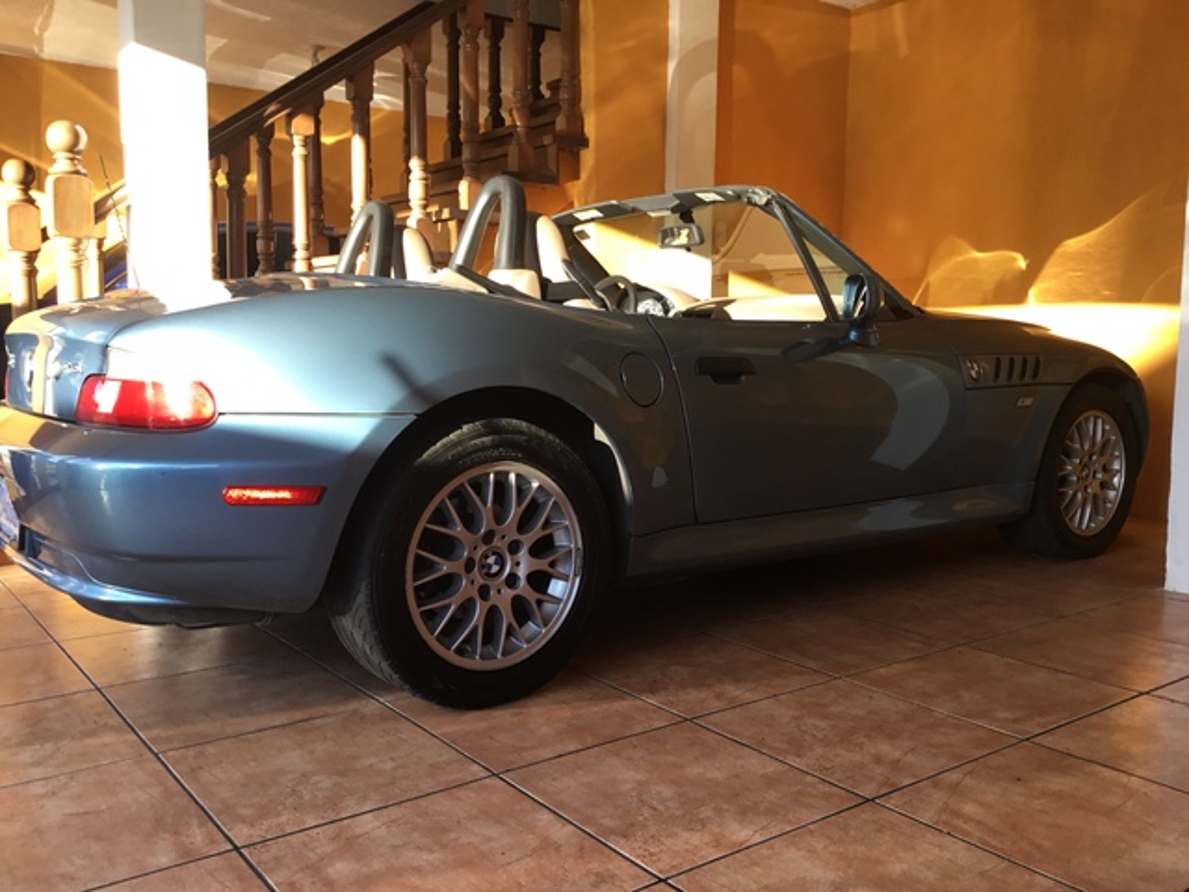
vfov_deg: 45.4
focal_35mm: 31
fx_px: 1065
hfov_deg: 58.4
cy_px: 446
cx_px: 594
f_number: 2.4
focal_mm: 3.3
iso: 32
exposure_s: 1/120
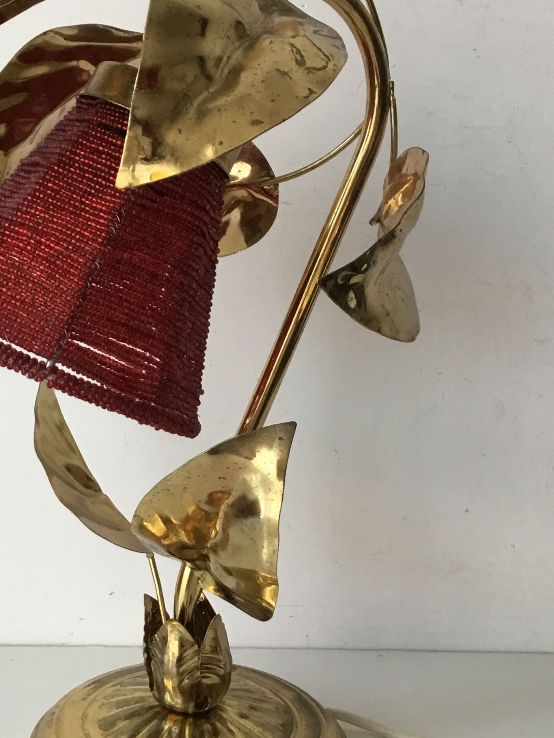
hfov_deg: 26.9
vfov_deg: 35.5
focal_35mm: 54
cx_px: 192
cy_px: 387
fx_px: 1153
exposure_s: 1/33
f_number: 2.4
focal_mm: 3.3
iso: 50
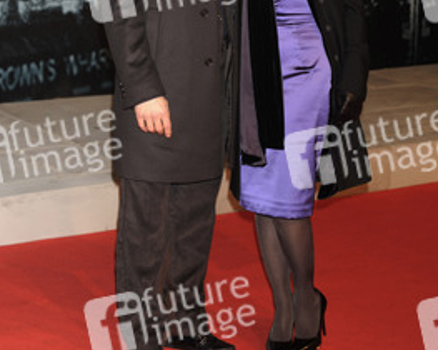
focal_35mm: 100
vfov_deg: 15.3
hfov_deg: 19.2
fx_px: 1295
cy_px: 67
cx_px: 218
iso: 400
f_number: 6.3
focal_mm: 70
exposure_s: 1/160
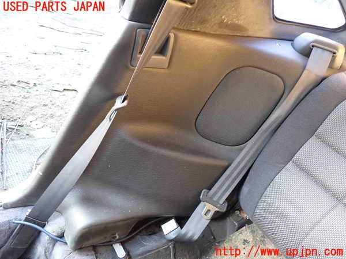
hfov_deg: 60.0
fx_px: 300
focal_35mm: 30
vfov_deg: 46.8
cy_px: 130
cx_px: 173
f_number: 2.3
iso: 400
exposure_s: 1/30
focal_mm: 5.4
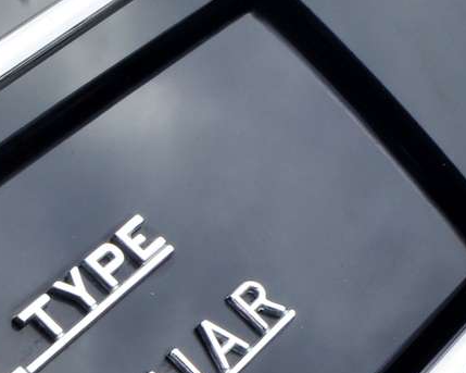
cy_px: 370
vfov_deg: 12.9
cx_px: 63
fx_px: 1627
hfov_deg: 16.1
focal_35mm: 118
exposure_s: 1/15
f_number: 22
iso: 100
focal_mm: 18
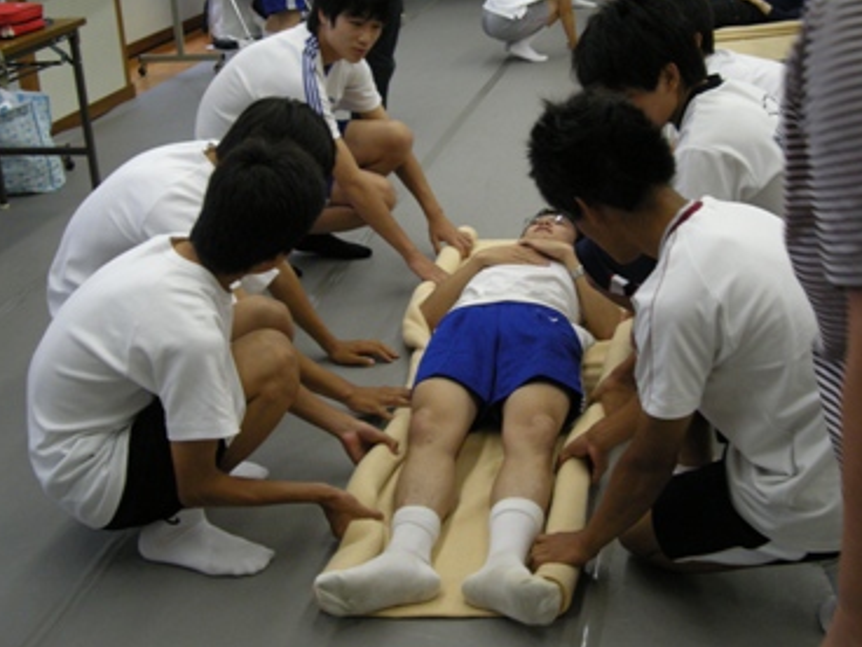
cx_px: 478
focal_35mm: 45
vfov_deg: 32.1
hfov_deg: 42.0
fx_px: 1121
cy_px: 256
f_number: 2.8
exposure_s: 1/60
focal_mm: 7.9
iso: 279
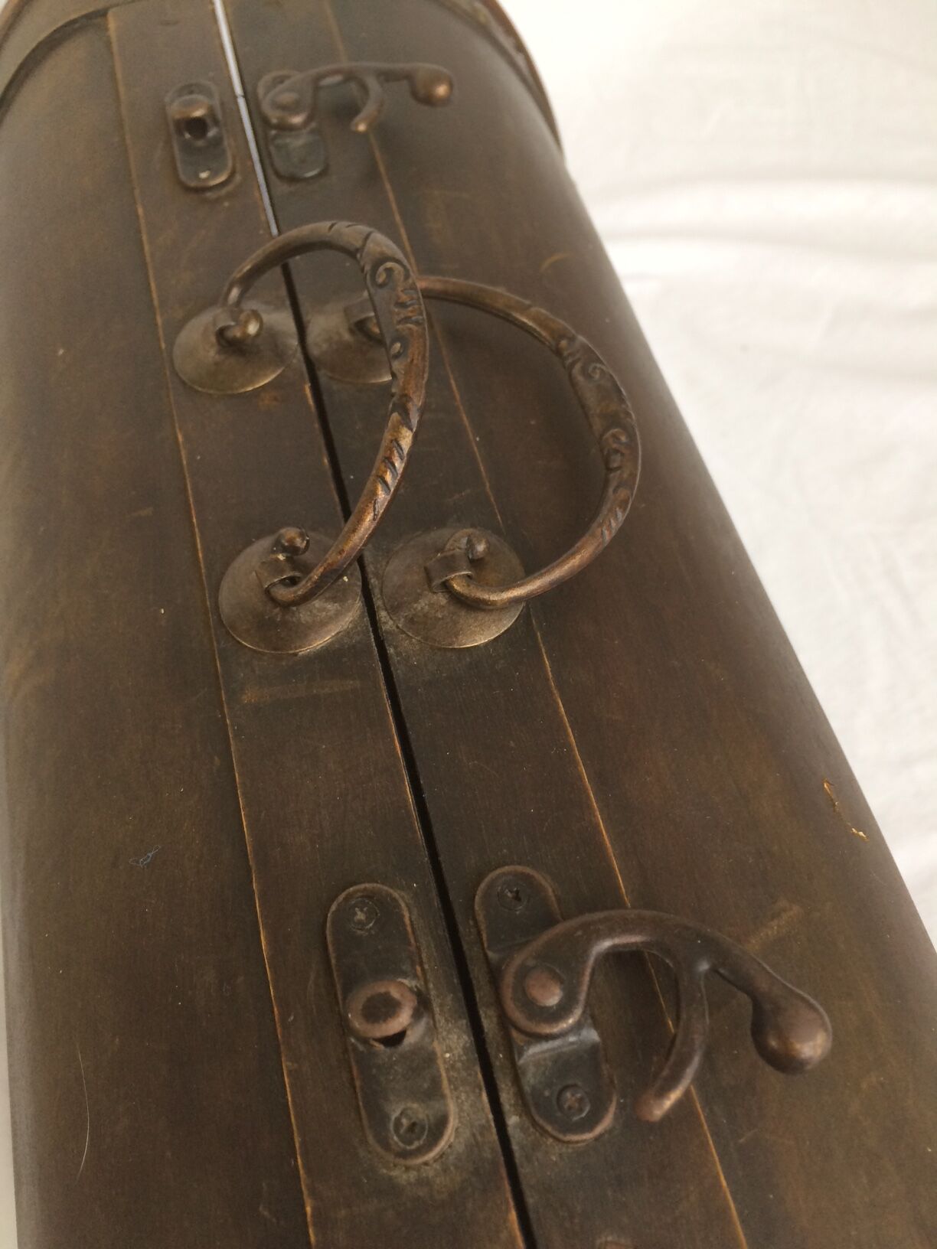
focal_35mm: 29
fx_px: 1047
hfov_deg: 48.2
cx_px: 468
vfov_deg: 61.7
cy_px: 624
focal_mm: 4.15
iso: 40
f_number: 2.2
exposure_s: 1/33
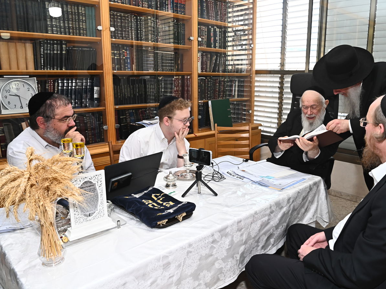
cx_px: 221
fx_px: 301
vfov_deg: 51.4
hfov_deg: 65.0
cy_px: 145
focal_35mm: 27
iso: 1250
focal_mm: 24
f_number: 8
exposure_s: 1/200
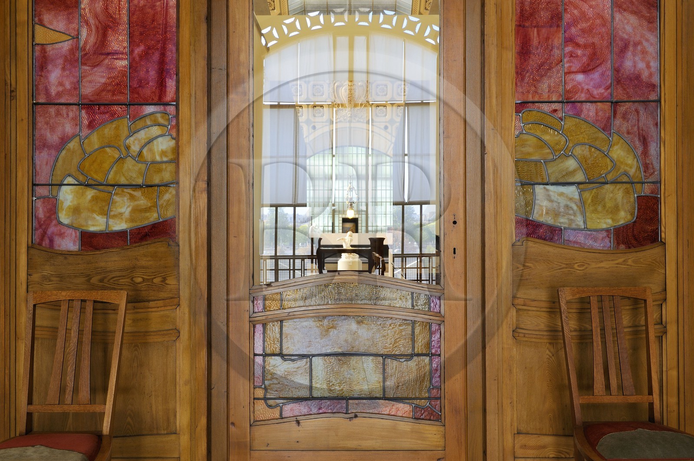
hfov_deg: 58.8
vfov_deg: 41.0
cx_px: 347
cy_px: 230
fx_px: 616
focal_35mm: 32
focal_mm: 32
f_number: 11
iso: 200
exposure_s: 1/4
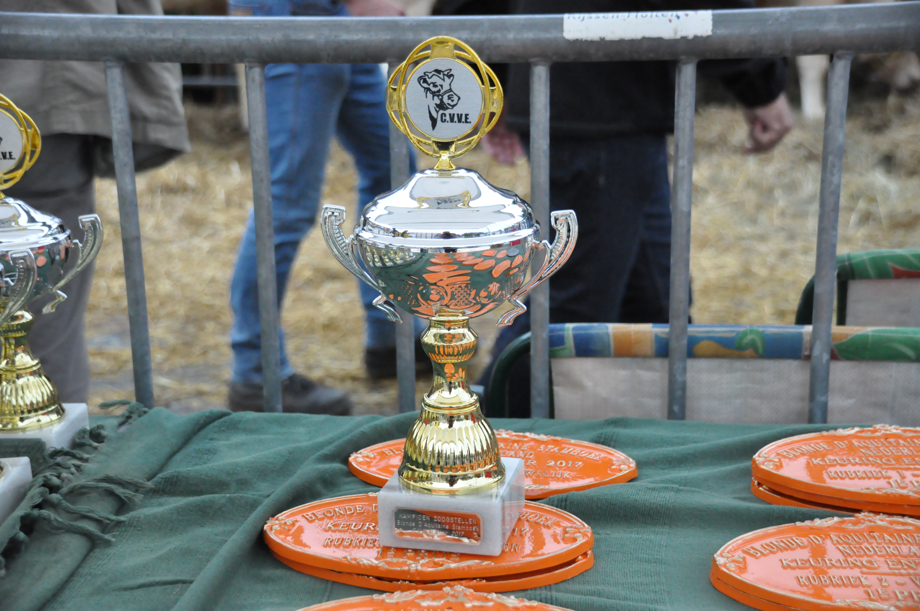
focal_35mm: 57
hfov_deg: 35.1
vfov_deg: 23.7
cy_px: 306
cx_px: 460
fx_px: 1455
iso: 3200
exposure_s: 1/1250
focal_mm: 38
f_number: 5
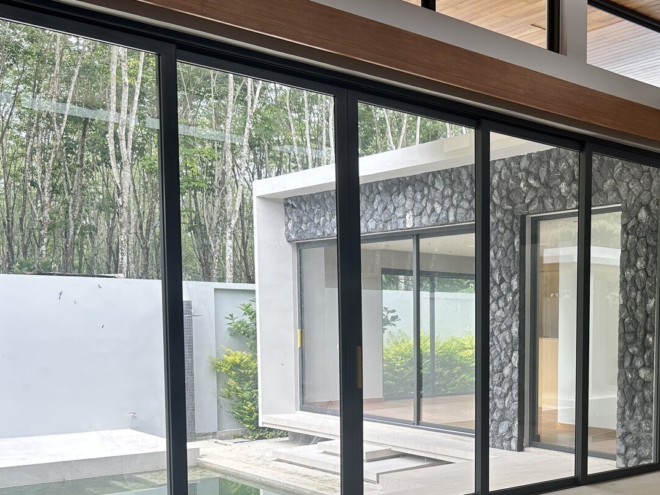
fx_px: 820
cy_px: 392
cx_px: 529
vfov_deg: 32.7
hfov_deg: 41.9
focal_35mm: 43
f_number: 1.78
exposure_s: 1/275
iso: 80
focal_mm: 6.86
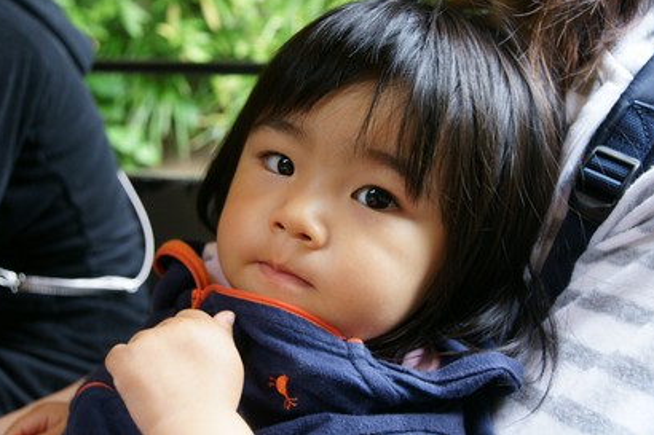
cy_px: 214
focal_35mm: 43
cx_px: 324
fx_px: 781
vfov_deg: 31.2
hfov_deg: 45.4
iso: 800
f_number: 4.5
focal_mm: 28
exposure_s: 1/100
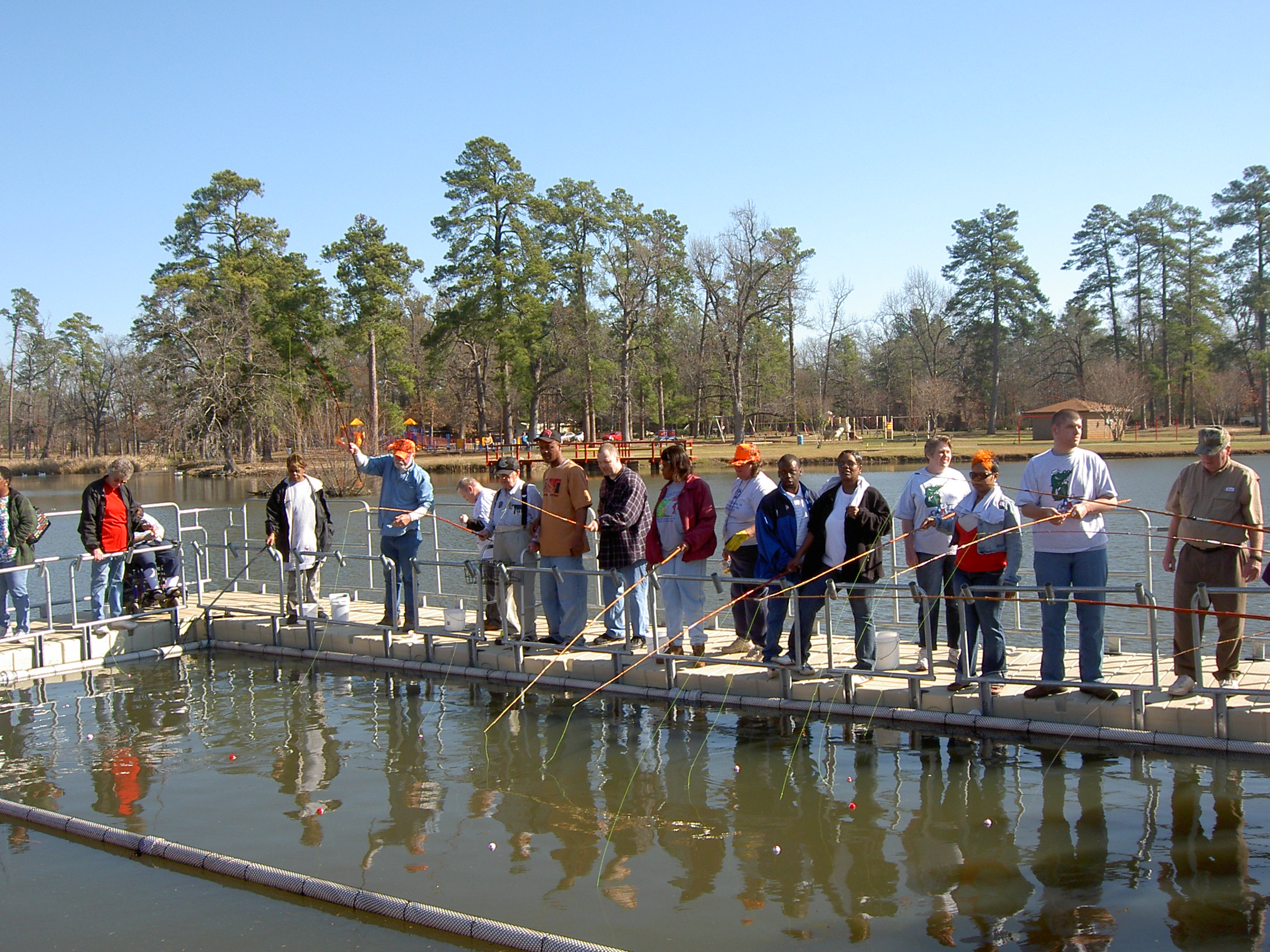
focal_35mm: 34
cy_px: 476
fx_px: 1247
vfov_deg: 41.8
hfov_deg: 54.0
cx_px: 635
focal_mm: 5.6
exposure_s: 1/200
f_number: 4.7
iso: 50
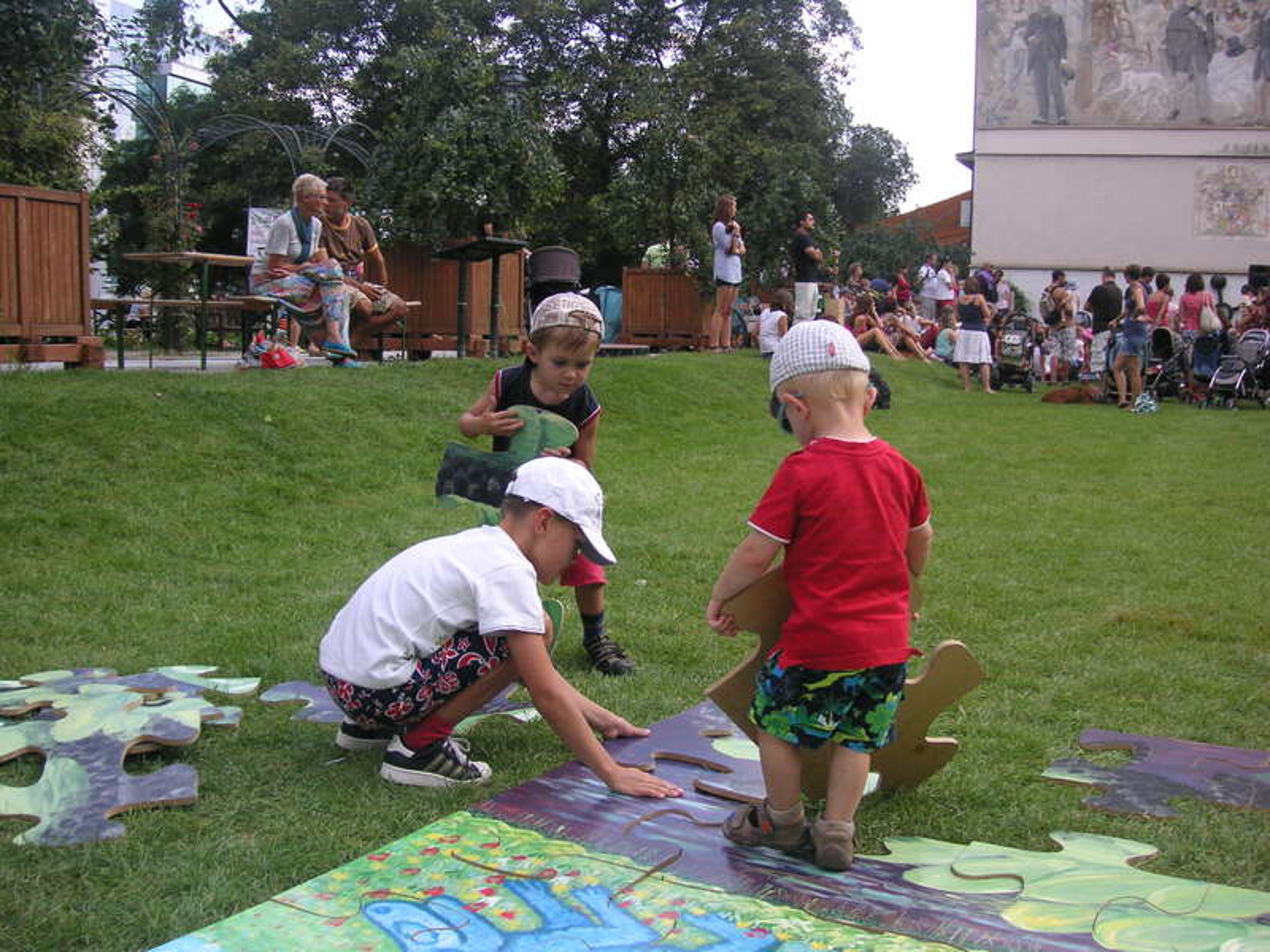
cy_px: 476
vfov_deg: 36.8
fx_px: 1431
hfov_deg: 47.9
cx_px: 635
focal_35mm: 39
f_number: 2.9
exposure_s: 1/350
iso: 50
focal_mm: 6.5
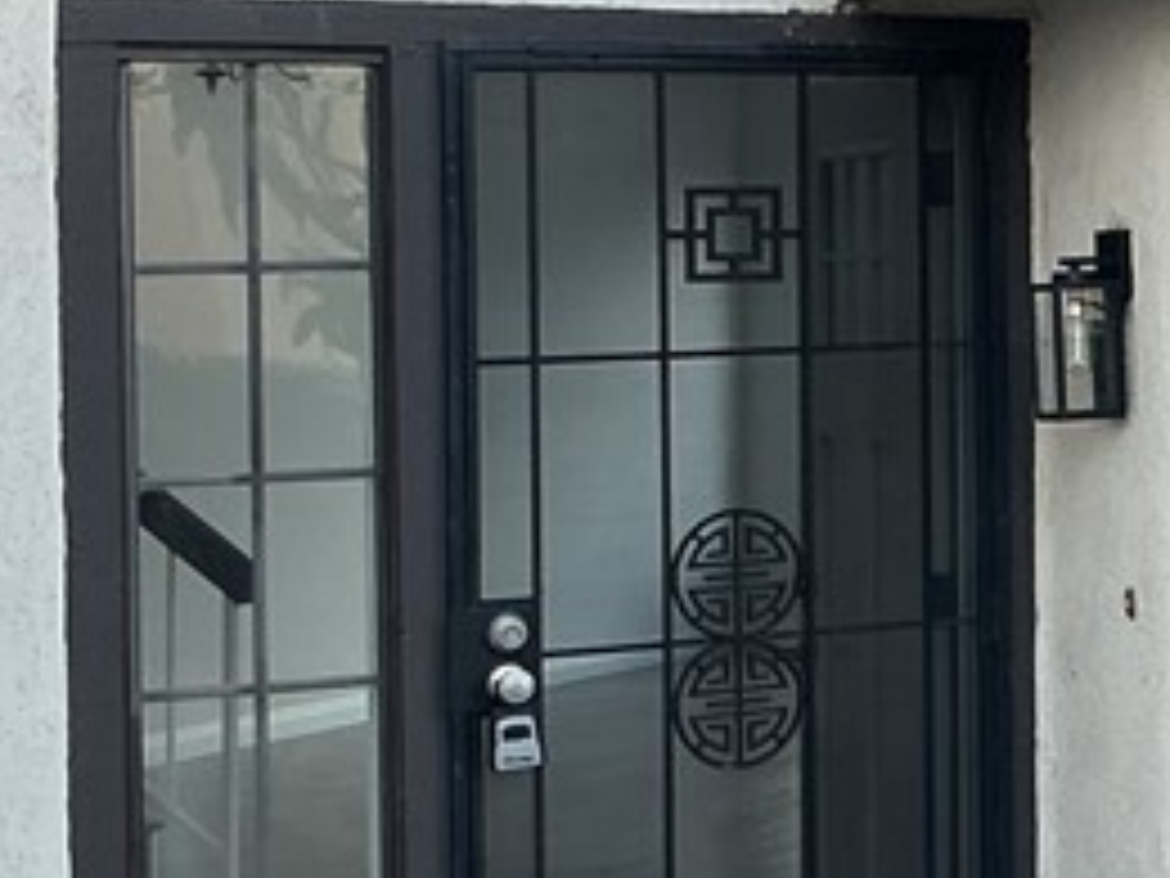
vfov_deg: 13.0
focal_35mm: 114
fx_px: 3853
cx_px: 1858
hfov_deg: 15.6
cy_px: 239
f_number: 1.8
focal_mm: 3
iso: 32
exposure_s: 1/120
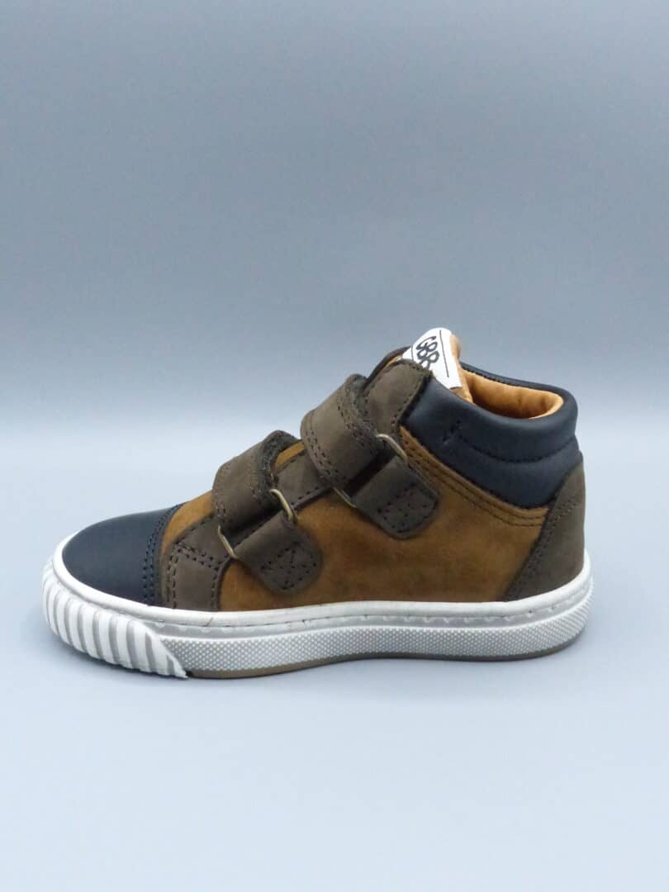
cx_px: 334
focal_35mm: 32
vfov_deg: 56.8
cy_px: 446
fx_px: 825
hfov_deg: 44.2
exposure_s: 1/1600
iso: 1600
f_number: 4
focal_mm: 5.7
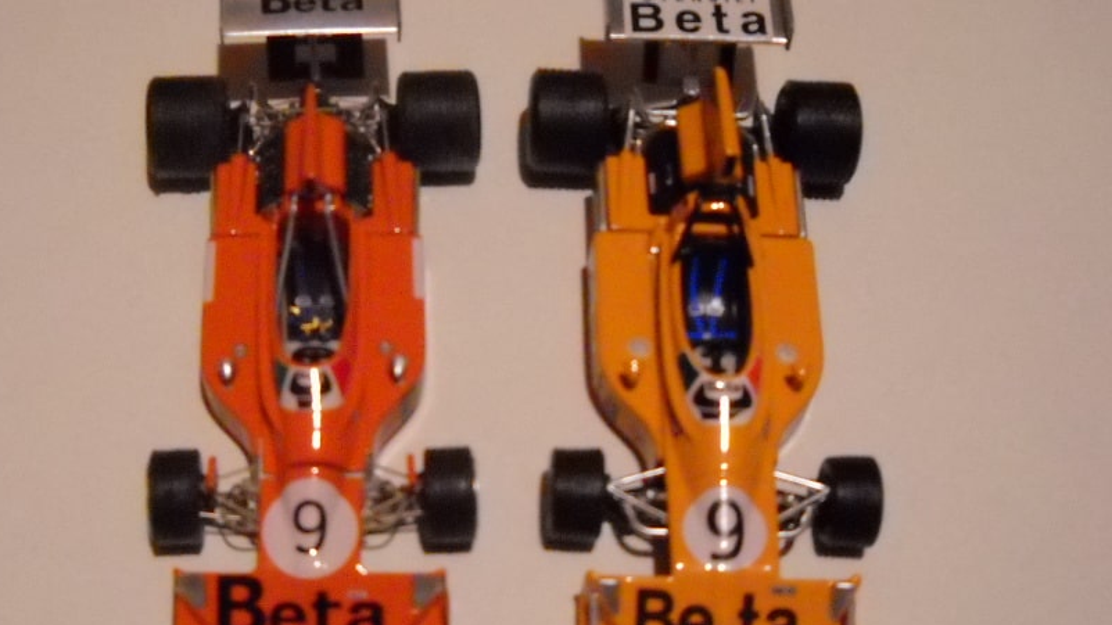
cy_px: 410
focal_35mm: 57
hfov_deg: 36.6
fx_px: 1681
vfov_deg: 21.0
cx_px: 491
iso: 800
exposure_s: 1/22
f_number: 3.1
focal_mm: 6.72
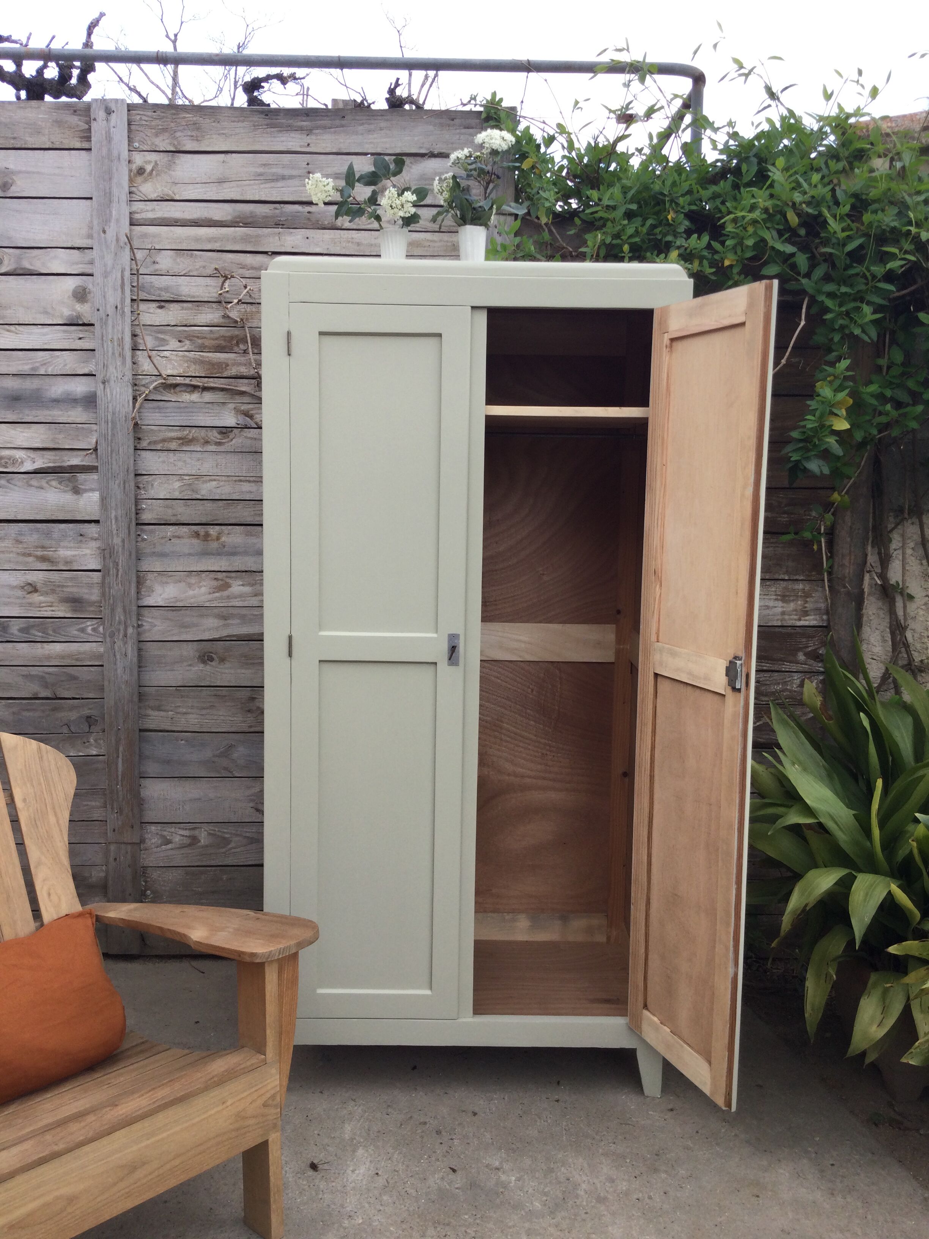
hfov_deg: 45.4
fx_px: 1109
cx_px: 464
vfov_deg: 58.4
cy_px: 620
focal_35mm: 31
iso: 25
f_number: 2.4
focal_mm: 3.3
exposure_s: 1/172
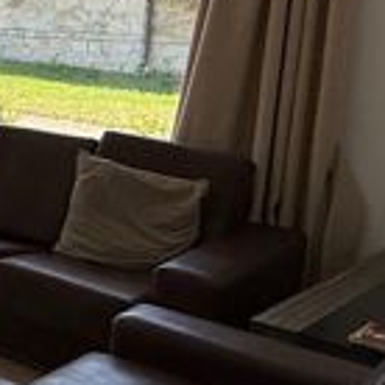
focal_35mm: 63
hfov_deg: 18.2
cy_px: 114
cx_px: -389
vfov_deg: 27.1
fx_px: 793
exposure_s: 1/408
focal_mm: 2.22
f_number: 2.2
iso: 64
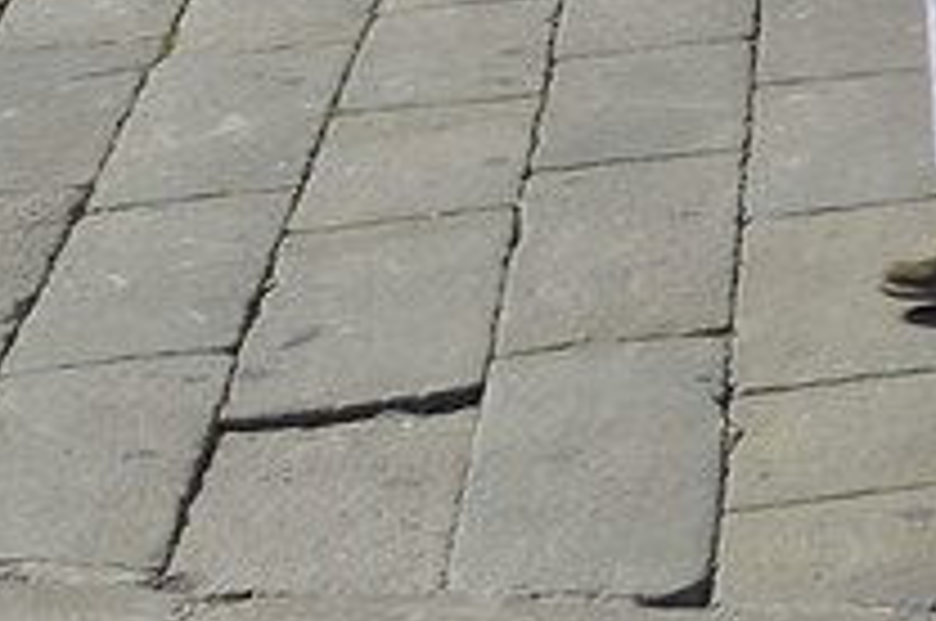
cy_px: -1116
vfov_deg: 6.8
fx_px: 4803
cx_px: 3042
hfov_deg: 8.7
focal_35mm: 185
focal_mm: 24
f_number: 10
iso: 400
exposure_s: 1/250
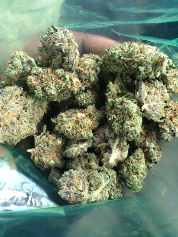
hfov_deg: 48.2
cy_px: 118
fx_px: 199
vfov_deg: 61.7
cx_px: 89
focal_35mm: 29
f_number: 2.2
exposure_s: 1/30
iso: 32
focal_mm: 4.15
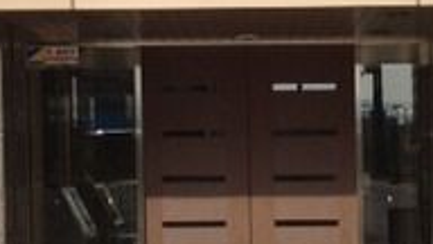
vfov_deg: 10.2
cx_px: 244
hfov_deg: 18.0
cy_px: 190
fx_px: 1366
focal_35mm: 119
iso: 50
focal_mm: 4.28
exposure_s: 1/1175
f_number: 2.4
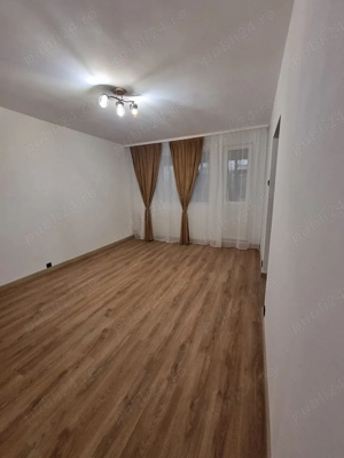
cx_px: 172
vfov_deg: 106.2
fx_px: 172
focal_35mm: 13
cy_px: 229
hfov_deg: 89.9
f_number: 2.2
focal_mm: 2.2
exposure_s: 1/50
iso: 320
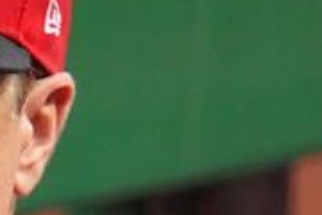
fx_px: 25865
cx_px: -102
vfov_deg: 0.5
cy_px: 168
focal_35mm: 2892
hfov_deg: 0.7
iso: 10000
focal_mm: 800
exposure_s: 1/2000
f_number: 5.6
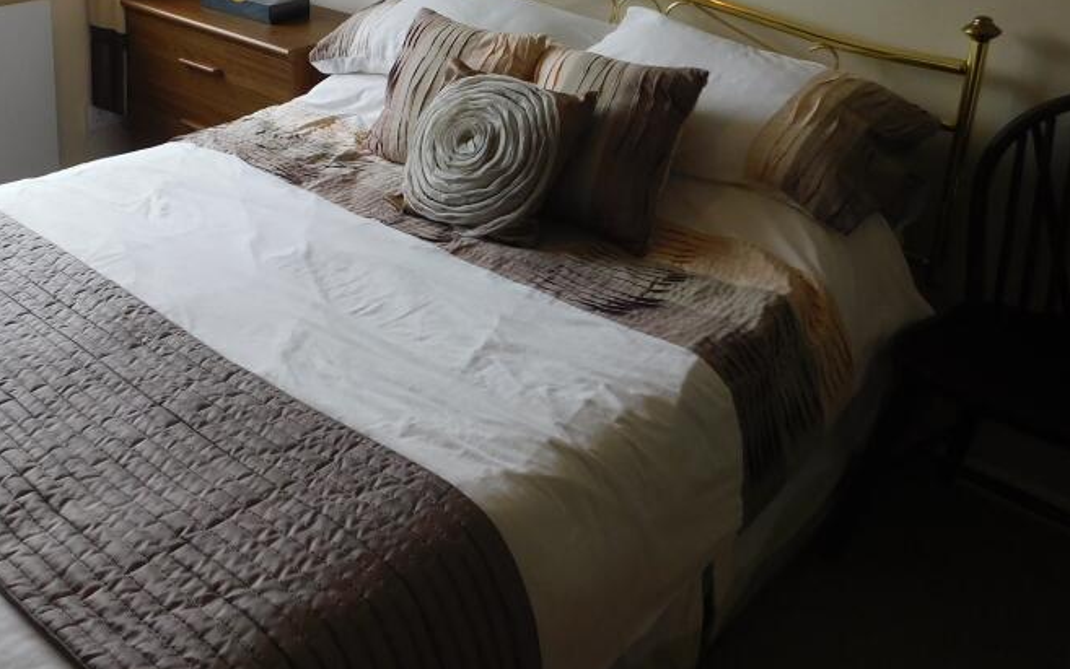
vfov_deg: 32.2
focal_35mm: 38
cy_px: 85
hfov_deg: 50.0
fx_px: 1108
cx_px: 305
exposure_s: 1/80
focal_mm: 4
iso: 125
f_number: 3
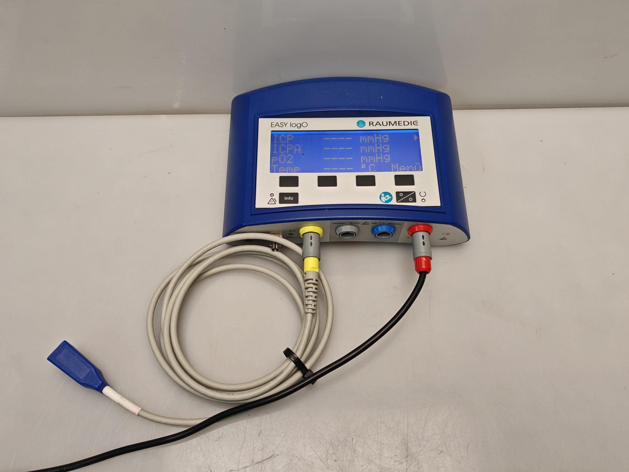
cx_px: 314
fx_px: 491
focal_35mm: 27
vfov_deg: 51.4
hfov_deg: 65.3
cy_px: 236
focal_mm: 6.83
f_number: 2
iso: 100
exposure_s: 1/100
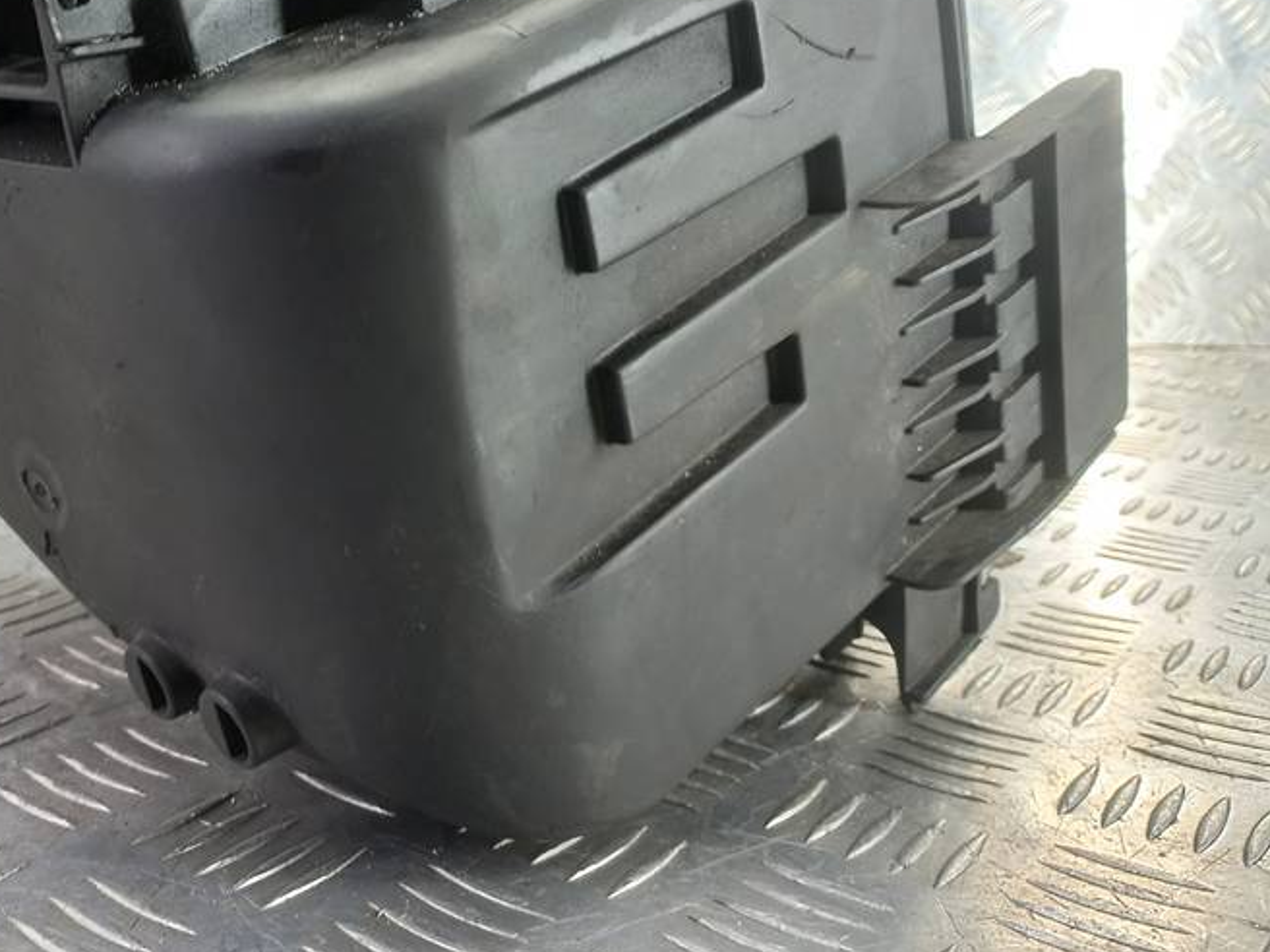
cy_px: 312
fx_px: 1431
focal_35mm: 39
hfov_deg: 47.2
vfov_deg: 36.4
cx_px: 438
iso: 160
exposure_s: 1/50
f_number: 1.8
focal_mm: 4.6
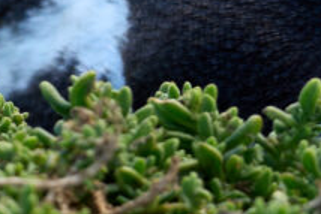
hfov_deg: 0.8
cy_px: -155
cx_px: 507
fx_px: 24389
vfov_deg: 0.5
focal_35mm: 2733
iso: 500
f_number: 6.3
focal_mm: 380.2
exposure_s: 1/640
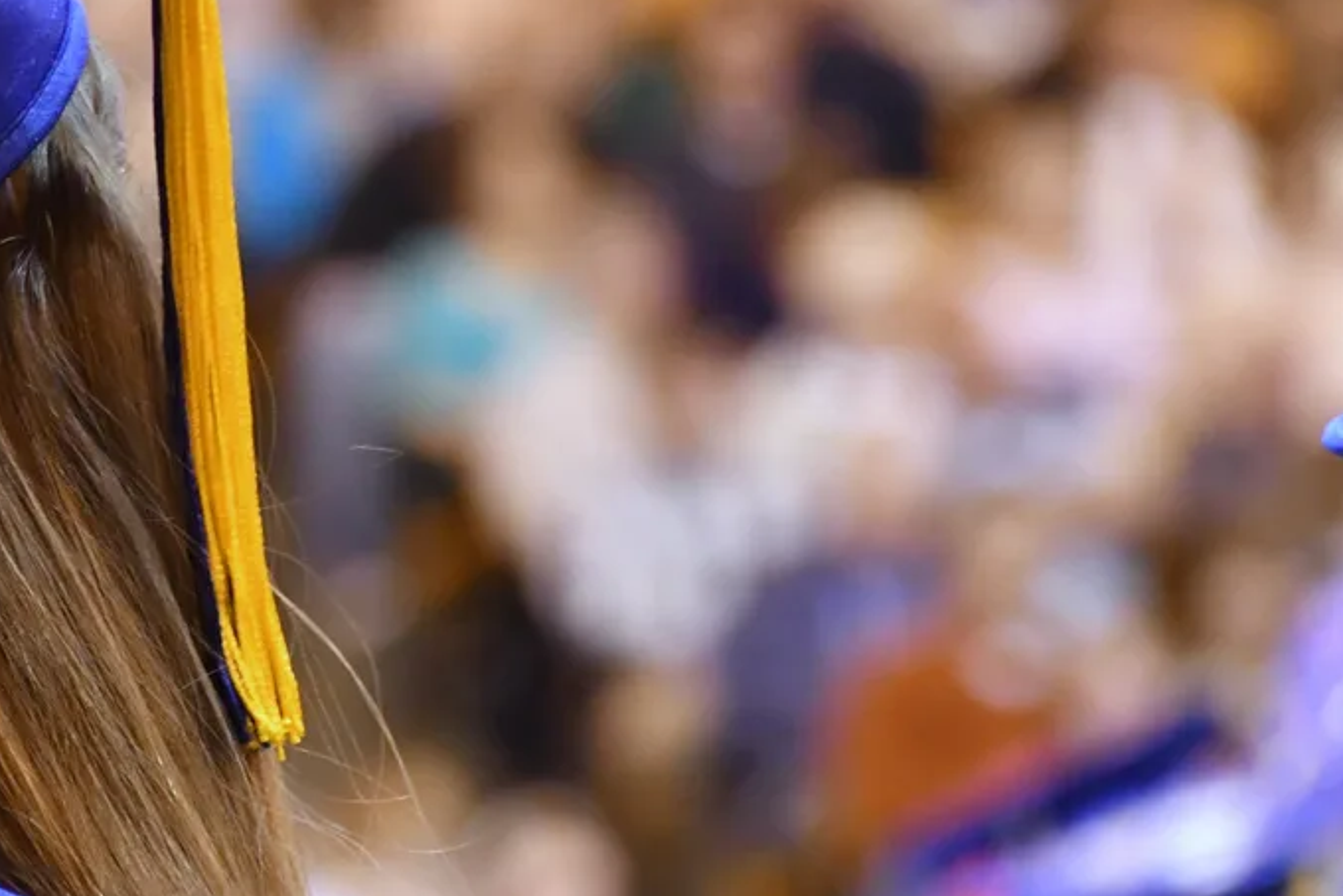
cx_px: 290
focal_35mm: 482
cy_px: 146
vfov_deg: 2.9
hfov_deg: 4.3
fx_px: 17995
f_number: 6
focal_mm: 135
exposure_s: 1/80
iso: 3200
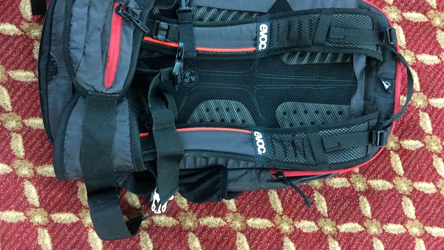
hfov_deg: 61.0
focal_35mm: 32
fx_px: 377
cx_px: 221
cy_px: 90
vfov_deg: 36.4
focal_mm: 4.15
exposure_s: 1/15
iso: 320
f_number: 2.2
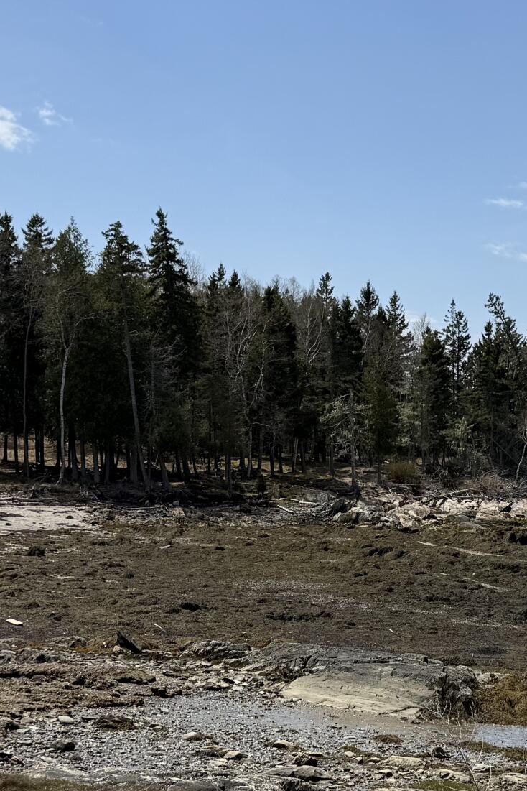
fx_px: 1493
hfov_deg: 19.5
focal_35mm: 68
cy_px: 554
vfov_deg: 29.4
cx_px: 503
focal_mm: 6.76
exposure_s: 1/6711
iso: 80
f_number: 1.78
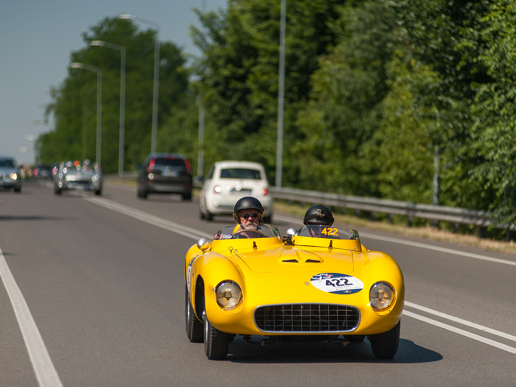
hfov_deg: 9.1
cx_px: 269
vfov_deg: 6.8
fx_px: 3235
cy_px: 194
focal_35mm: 217
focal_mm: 200
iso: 200
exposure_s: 1/8000
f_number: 2.8
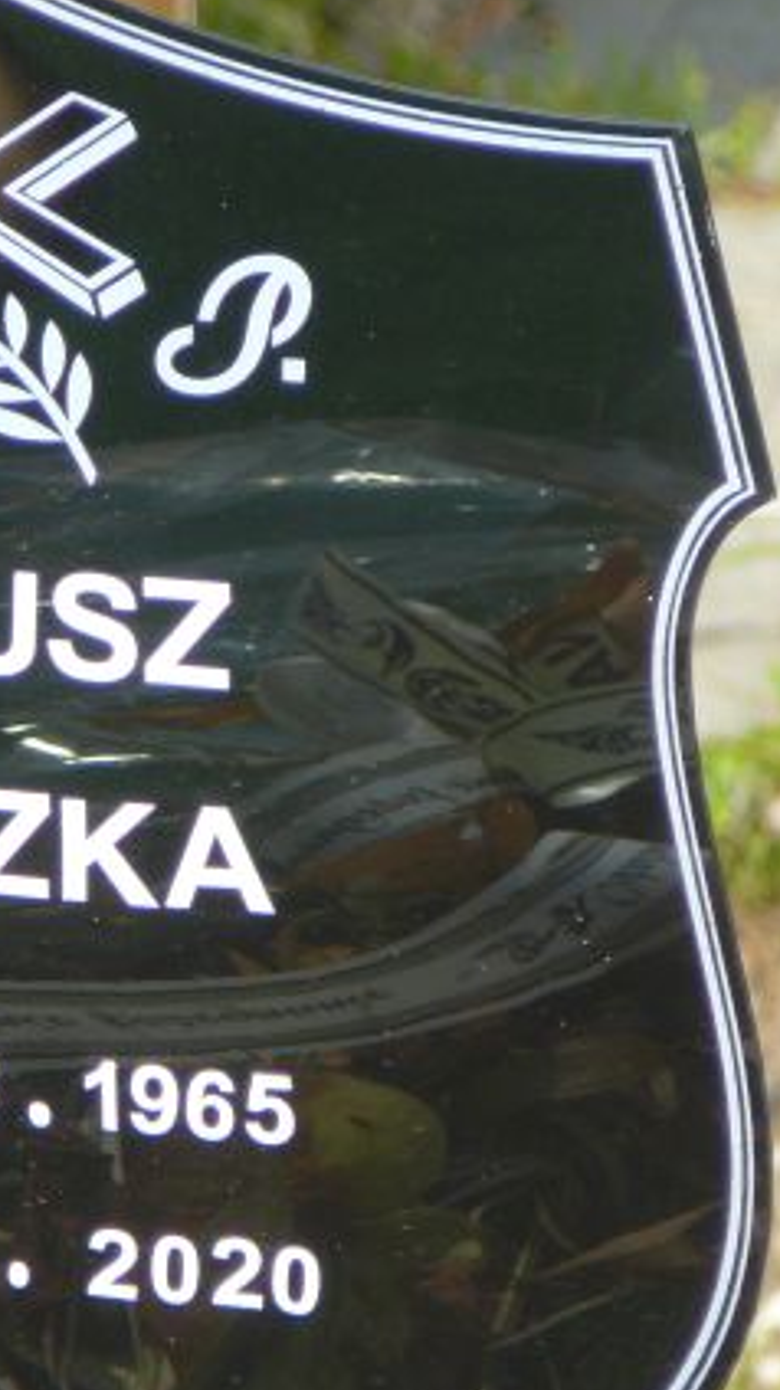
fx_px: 13884
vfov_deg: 5.7
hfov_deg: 3.2
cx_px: -43
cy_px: 682
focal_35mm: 377
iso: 80
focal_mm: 34.1
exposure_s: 1/500
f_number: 4.1
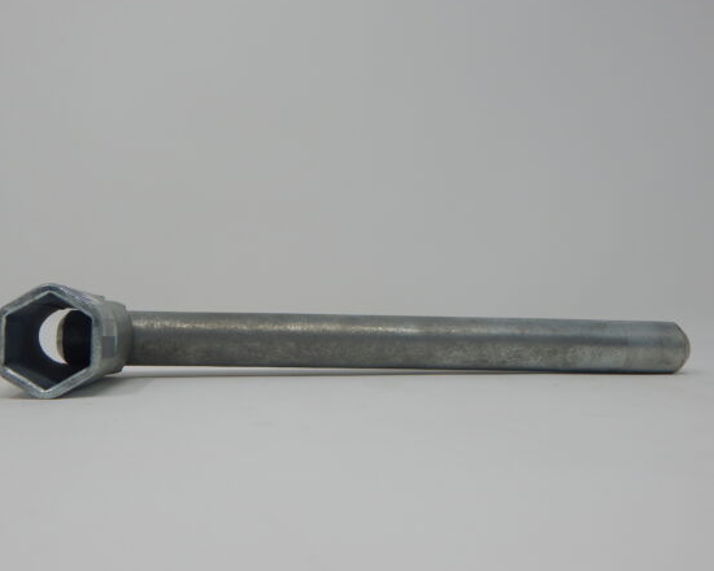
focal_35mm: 33
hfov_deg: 54.2
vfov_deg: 44.5
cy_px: 286
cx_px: 336
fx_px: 697
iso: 125
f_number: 3.2
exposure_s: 1/160
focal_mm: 5.6
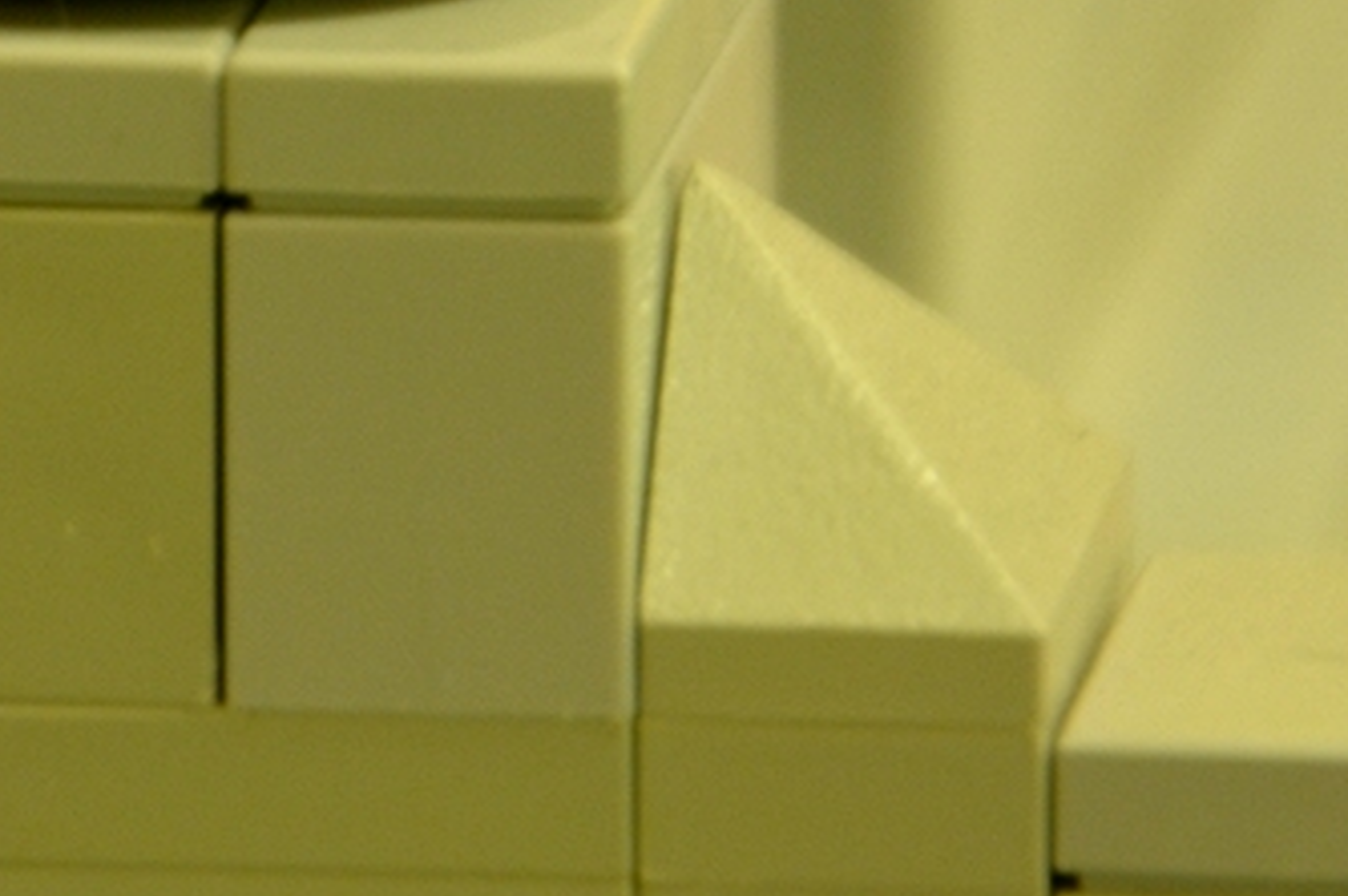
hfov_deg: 1.5
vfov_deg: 1.0
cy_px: -278
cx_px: 220
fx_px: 52370
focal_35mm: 1400
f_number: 6.3
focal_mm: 270
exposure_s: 1/1.6
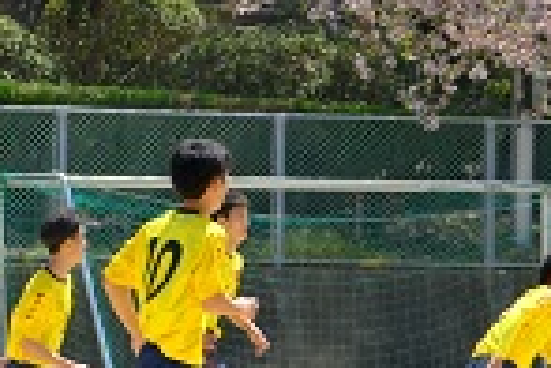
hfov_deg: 2.6
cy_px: -96
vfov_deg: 1.8
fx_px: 11983
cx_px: 682
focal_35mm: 783
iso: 250
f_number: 6.4
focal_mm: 153.2
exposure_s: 1/500
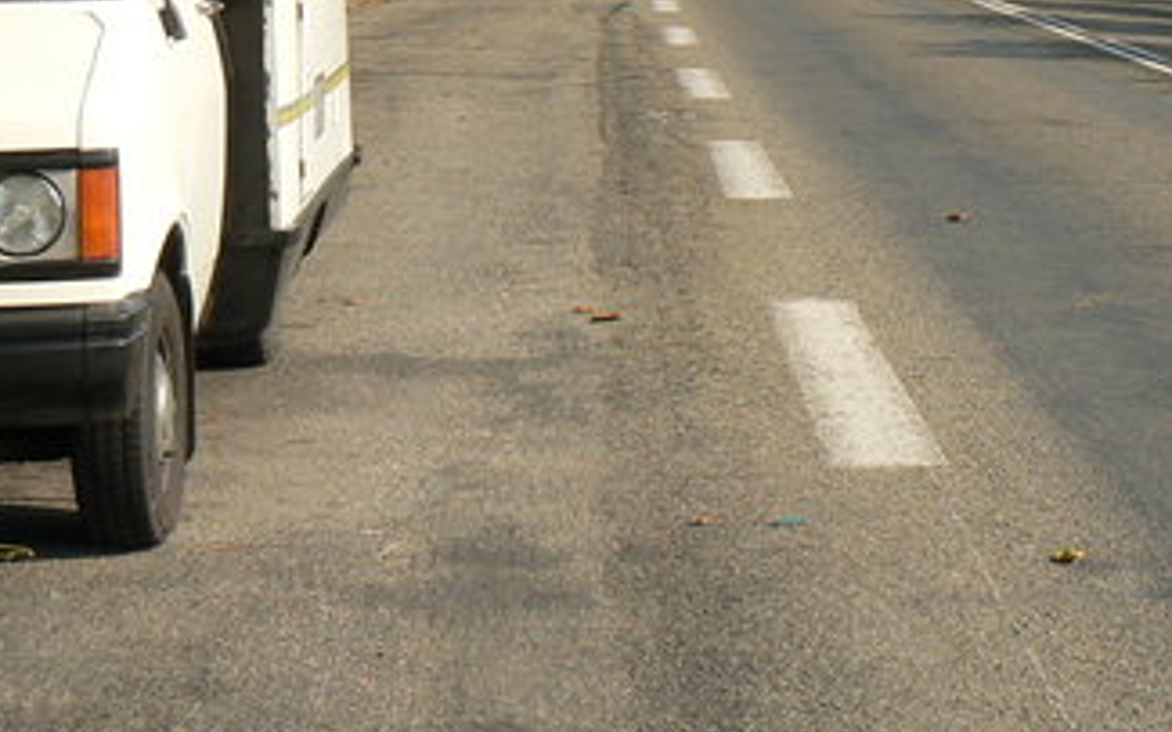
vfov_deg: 13.5
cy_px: -184
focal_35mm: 94
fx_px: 3002
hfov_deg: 22.0
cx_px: 407
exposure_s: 1/400
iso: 80
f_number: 6.3
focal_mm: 6
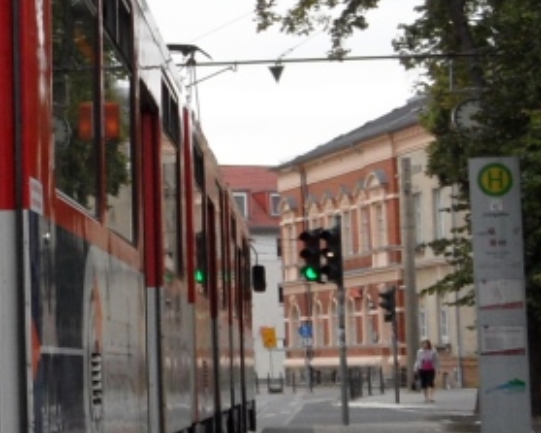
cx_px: -414
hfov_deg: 13.6
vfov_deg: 12.0
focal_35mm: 128
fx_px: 2049
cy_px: 187
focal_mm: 5.3
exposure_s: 1/180
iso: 80
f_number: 3.4
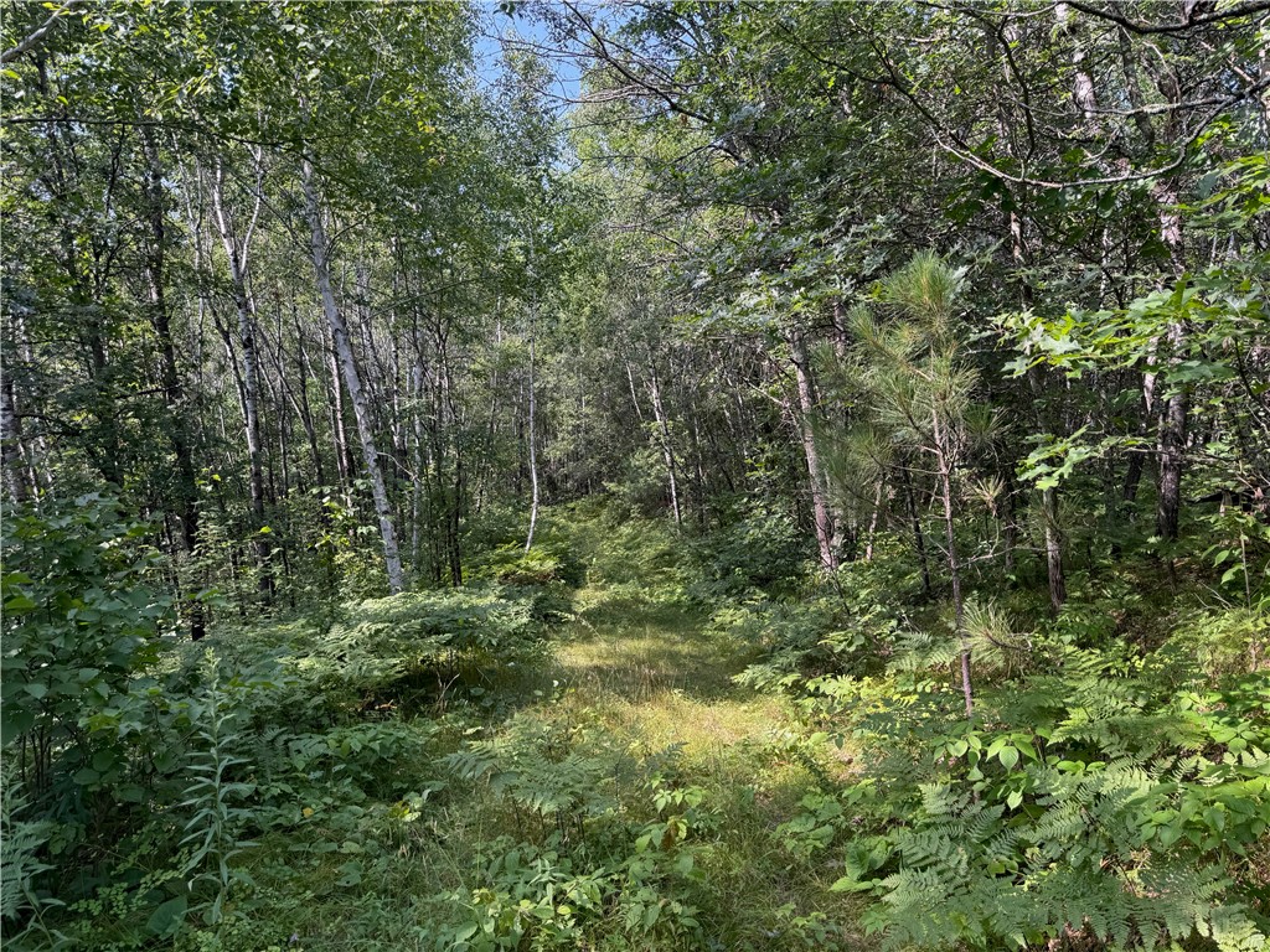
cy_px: 476
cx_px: 635
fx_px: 881
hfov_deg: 71.6
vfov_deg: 56.8
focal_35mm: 24
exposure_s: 1/495
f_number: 1.78
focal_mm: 6.76
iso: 80
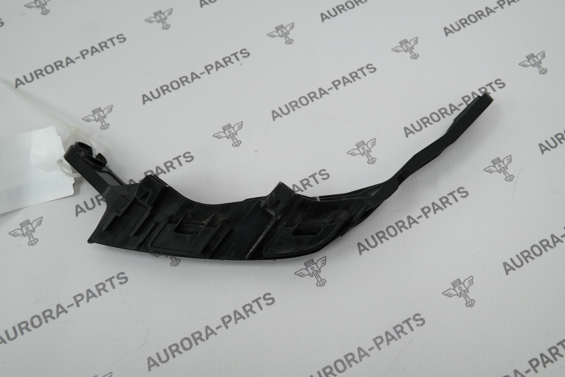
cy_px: 188
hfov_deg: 47.4
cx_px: 282
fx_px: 643
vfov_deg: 32.6
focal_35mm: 41
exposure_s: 1/80
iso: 200
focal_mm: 27
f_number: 4
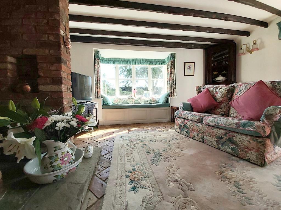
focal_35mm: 12
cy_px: 105
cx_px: 140
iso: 40
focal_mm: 1.42
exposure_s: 1/126
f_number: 2.2
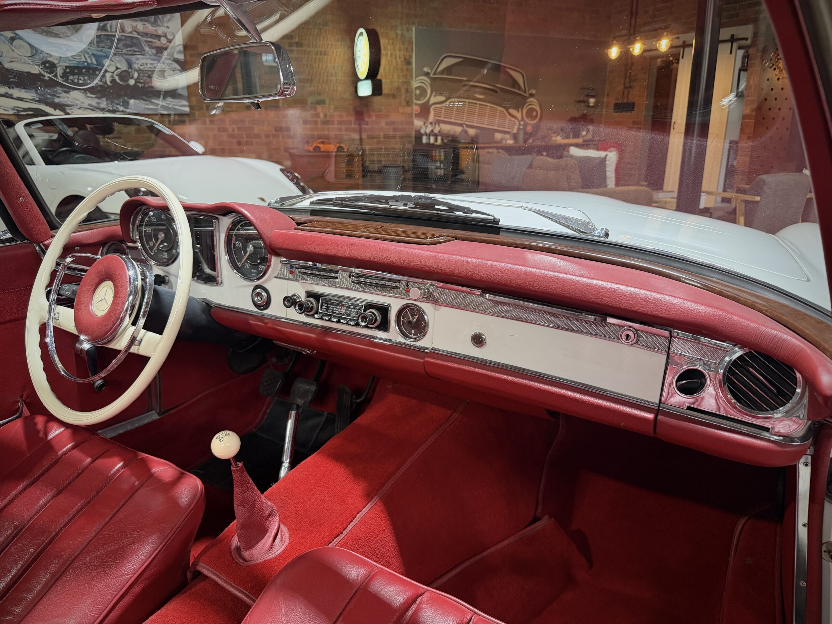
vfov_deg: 56.8
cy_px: 312
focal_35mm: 24
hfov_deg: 71.6
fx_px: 577
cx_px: 416
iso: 400
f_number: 1.78
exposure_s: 1/50
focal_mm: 6.76
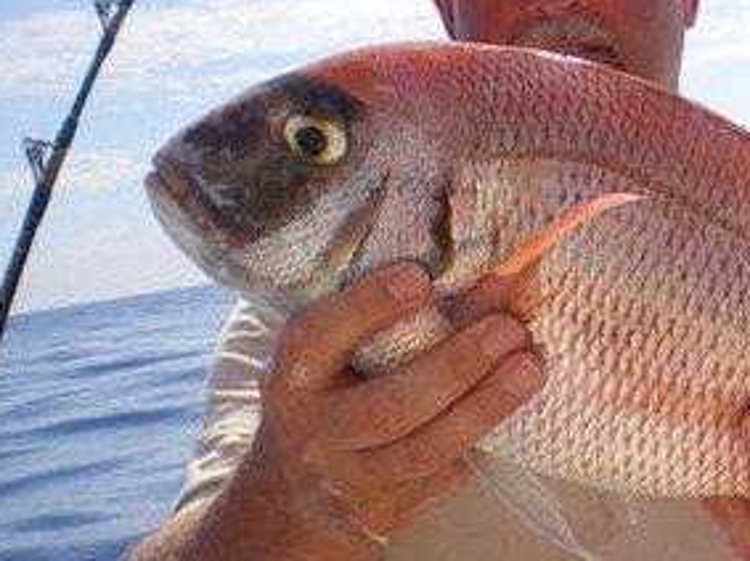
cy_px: 193
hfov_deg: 23.7
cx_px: 697
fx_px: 1733
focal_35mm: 80
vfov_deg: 18.4
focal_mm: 6.3
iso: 50
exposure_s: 1/500
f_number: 4.6
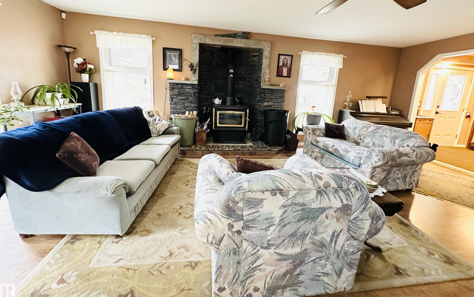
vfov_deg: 74.3
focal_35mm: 15
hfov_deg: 101.5
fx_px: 194
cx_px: 239
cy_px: 125
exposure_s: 1/60
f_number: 2.2
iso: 640
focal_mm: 2.22
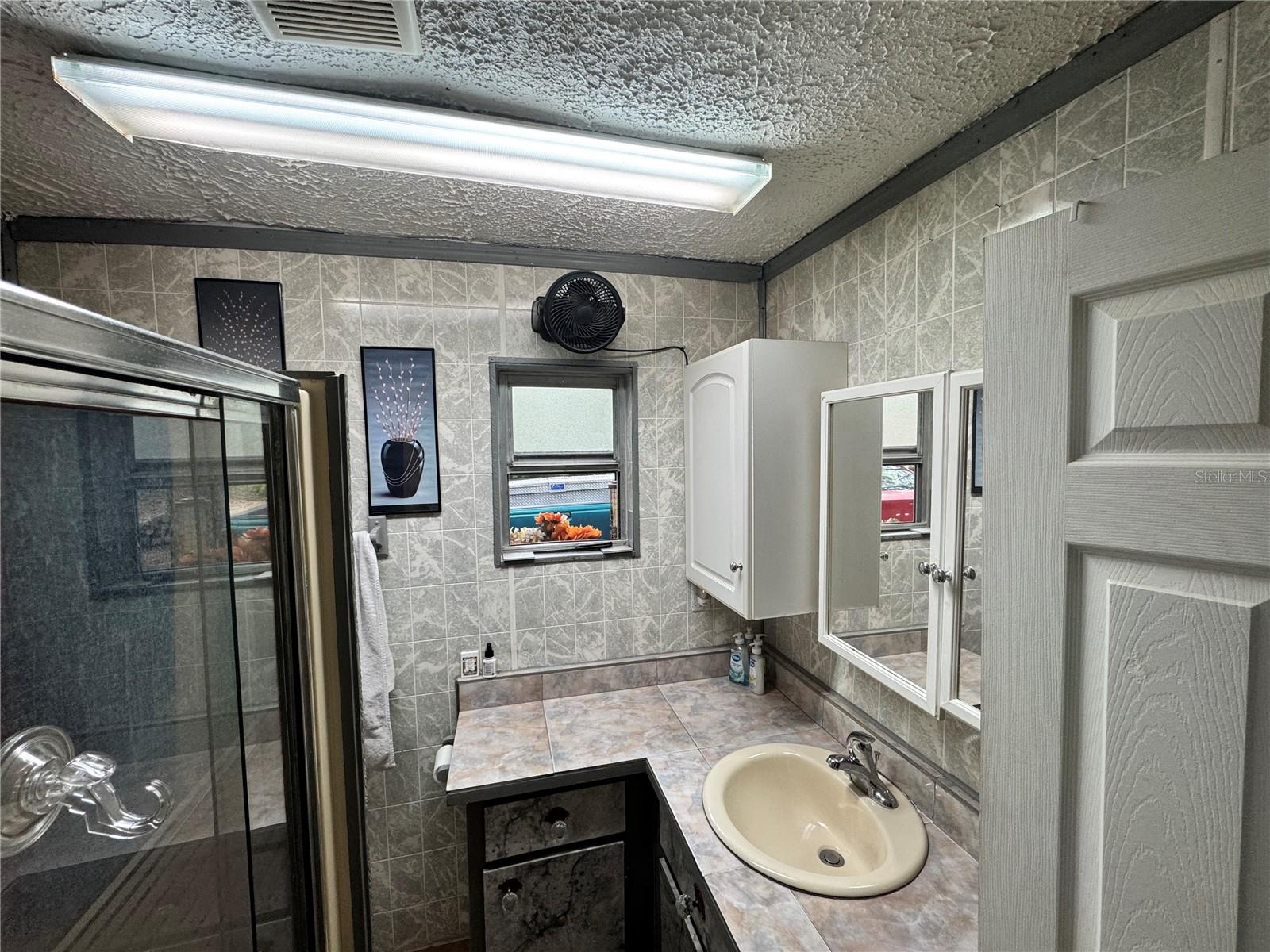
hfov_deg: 102.1
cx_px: 635
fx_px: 514
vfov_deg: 85.7
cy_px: 476
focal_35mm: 14
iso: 160
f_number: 2.2
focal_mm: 2.22
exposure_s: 1/120
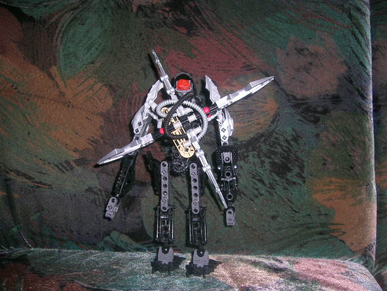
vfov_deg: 40.7
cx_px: 194
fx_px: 391
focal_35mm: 35
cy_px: 146
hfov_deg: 52.6
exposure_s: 1/60.1
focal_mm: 5.4
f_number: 4.8
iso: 50
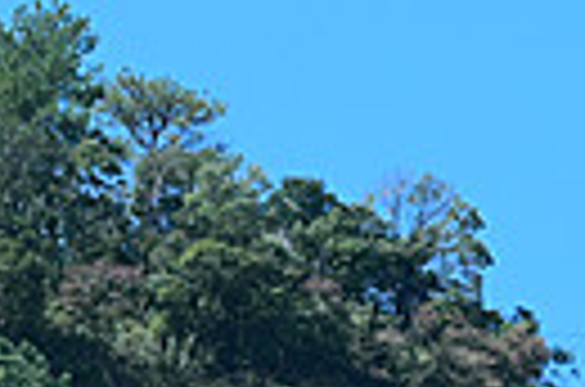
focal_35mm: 634
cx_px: 518
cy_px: 837
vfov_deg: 2.1
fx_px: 10277
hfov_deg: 3.3
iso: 100
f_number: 6.3
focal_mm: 103
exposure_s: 1/320
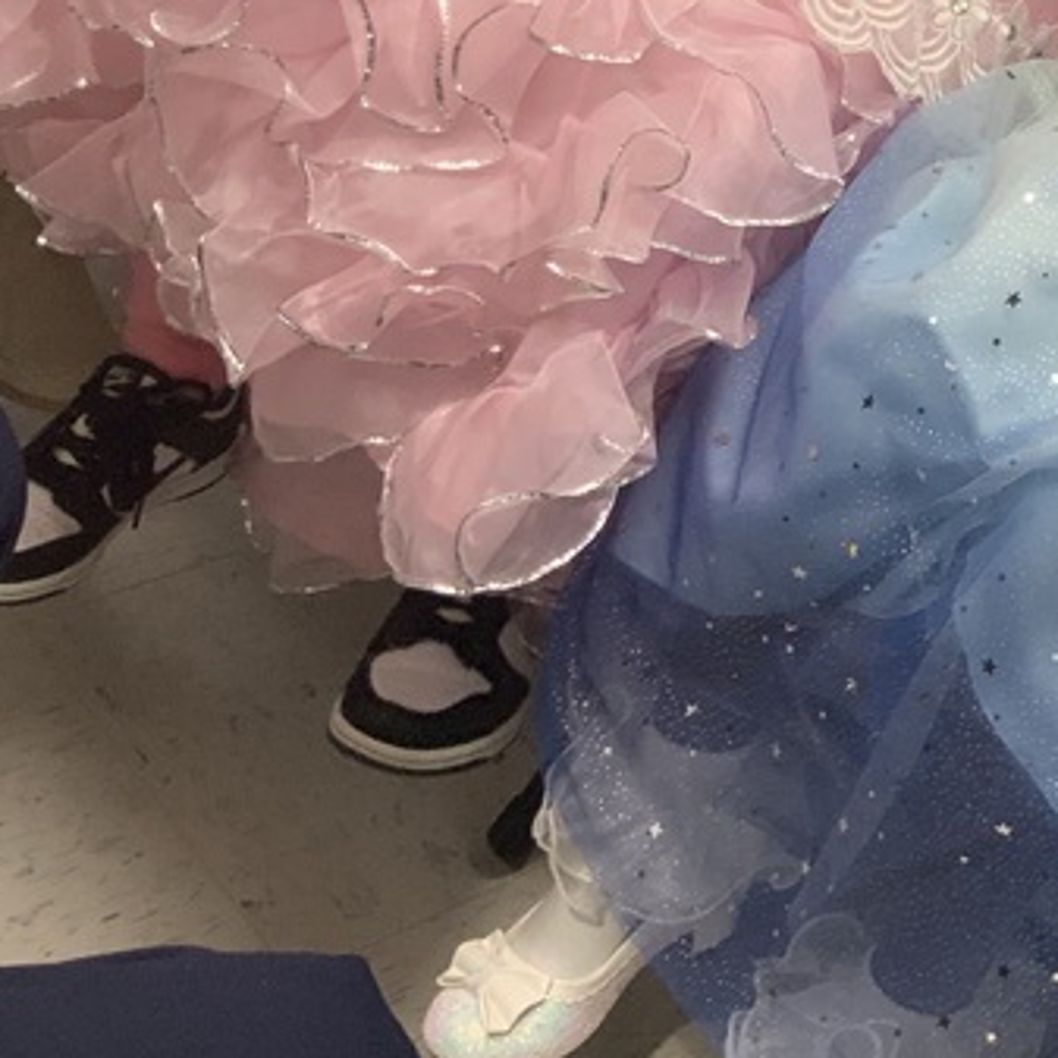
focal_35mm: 78
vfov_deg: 21.4
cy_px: 9
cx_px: 1435
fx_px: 2697
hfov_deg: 20.1
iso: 160
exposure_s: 1/60
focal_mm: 3
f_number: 1.8
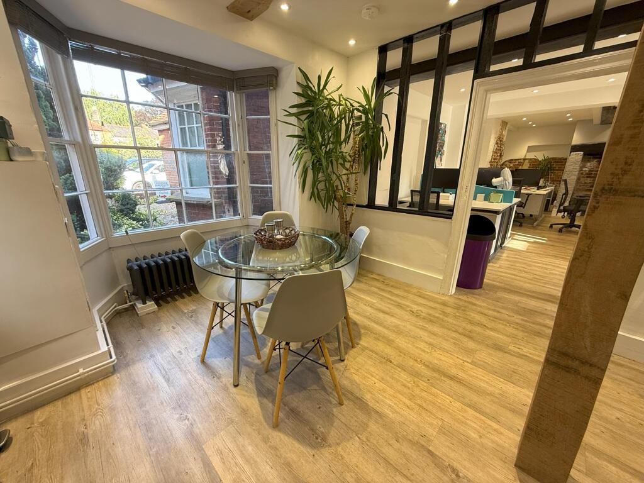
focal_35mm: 14
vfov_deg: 85.7
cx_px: 322
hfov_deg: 102.1
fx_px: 260
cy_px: 242
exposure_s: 1/99
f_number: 2.2
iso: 160
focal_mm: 2.22
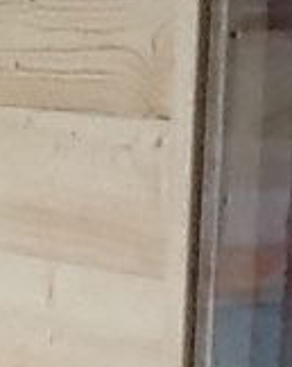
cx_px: -183
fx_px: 2762
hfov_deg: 6.0
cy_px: 618
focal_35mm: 255
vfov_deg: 7.4
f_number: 2.4
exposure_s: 1/120
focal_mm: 2.03
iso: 50
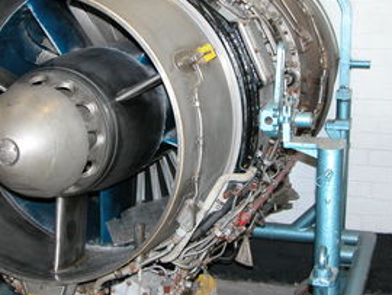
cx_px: 174
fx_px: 839
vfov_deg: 19.8
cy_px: 92
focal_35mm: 74
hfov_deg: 26.3
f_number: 3
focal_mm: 12.7
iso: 100
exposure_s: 1/30
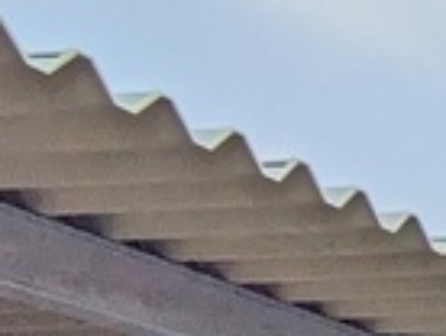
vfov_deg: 13.3
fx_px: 1252
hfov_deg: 11.0
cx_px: 1388
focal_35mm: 97
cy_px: 653
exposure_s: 1/2674
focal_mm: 1.83
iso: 119
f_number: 2.2
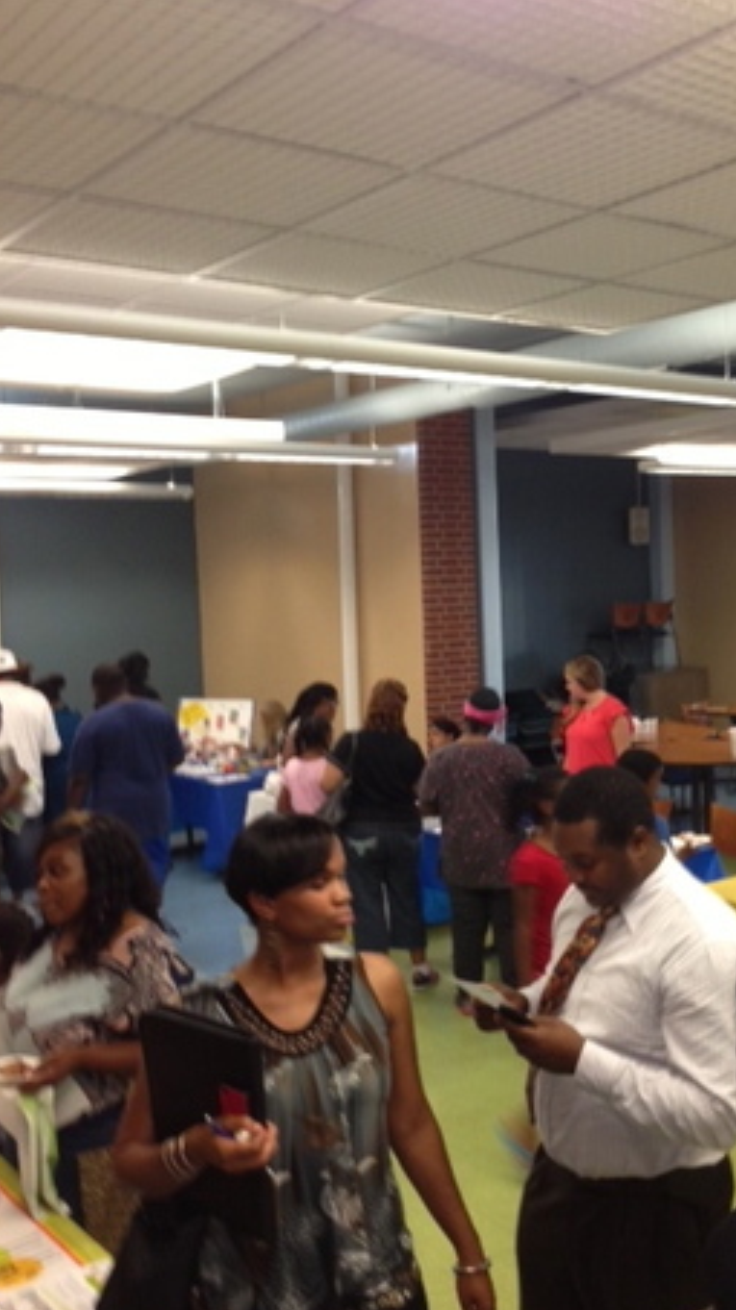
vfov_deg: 52.8
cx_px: 499
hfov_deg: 30.9
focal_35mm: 38
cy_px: 655
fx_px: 1320
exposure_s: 1/20
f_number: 2.4
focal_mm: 4.13
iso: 100
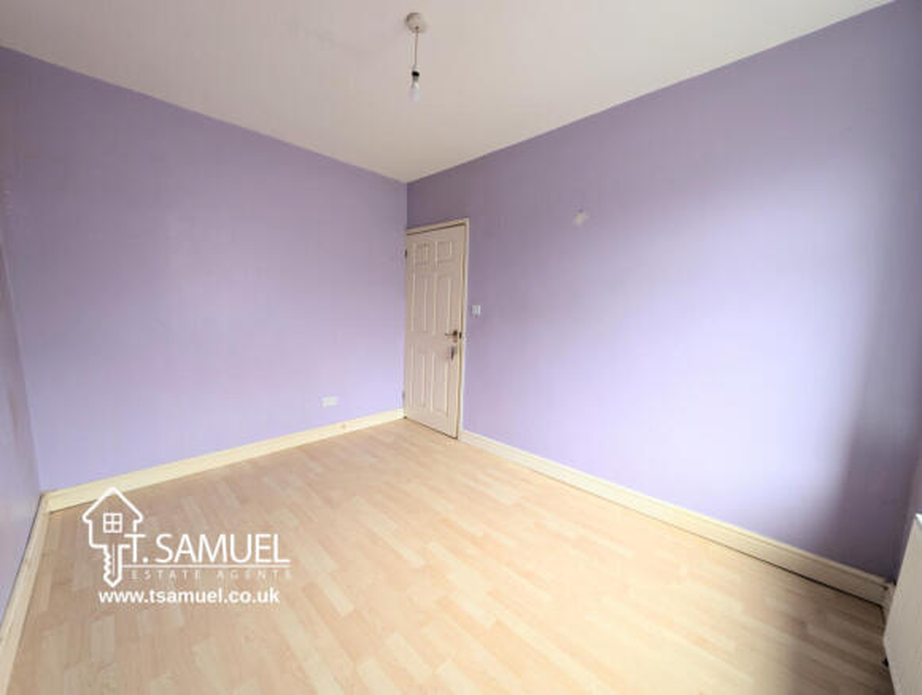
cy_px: 348
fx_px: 320
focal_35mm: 12
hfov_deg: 110.4
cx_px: 461
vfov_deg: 94.7
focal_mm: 2.23
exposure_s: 1/19.6
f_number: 1.95
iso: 45
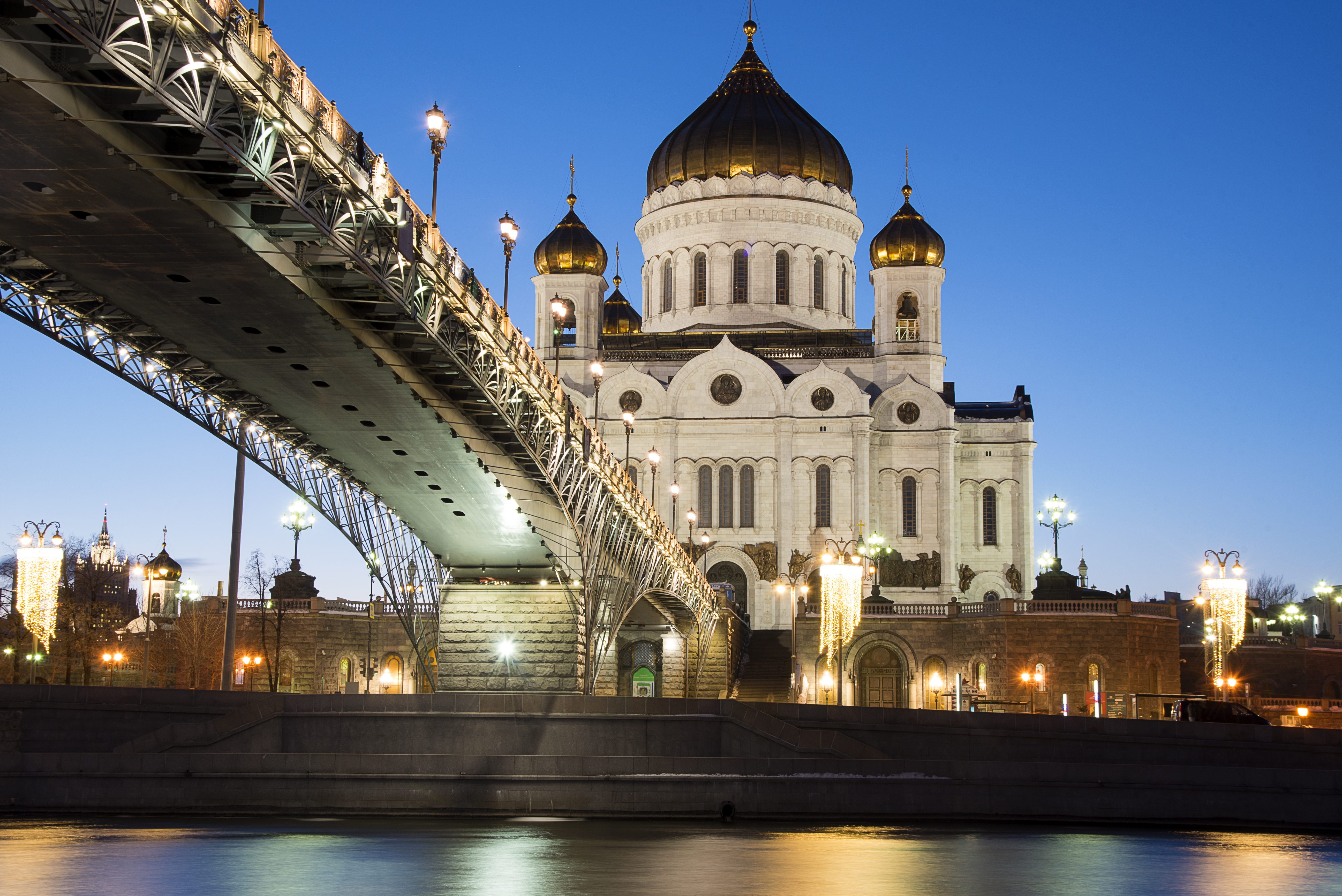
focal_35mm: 51
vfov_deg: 26.5
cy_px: 459
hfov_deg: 38.8
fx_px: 1902
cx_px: 604
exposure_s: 8
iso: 100
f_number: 16
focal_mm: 44
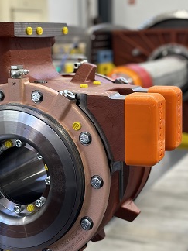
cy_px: 105
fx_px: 572
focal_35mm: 79
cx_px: 104
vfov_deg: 24.7
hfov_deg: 18.7
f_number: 1.78
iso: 80
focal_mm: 6.86
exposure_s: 1/127
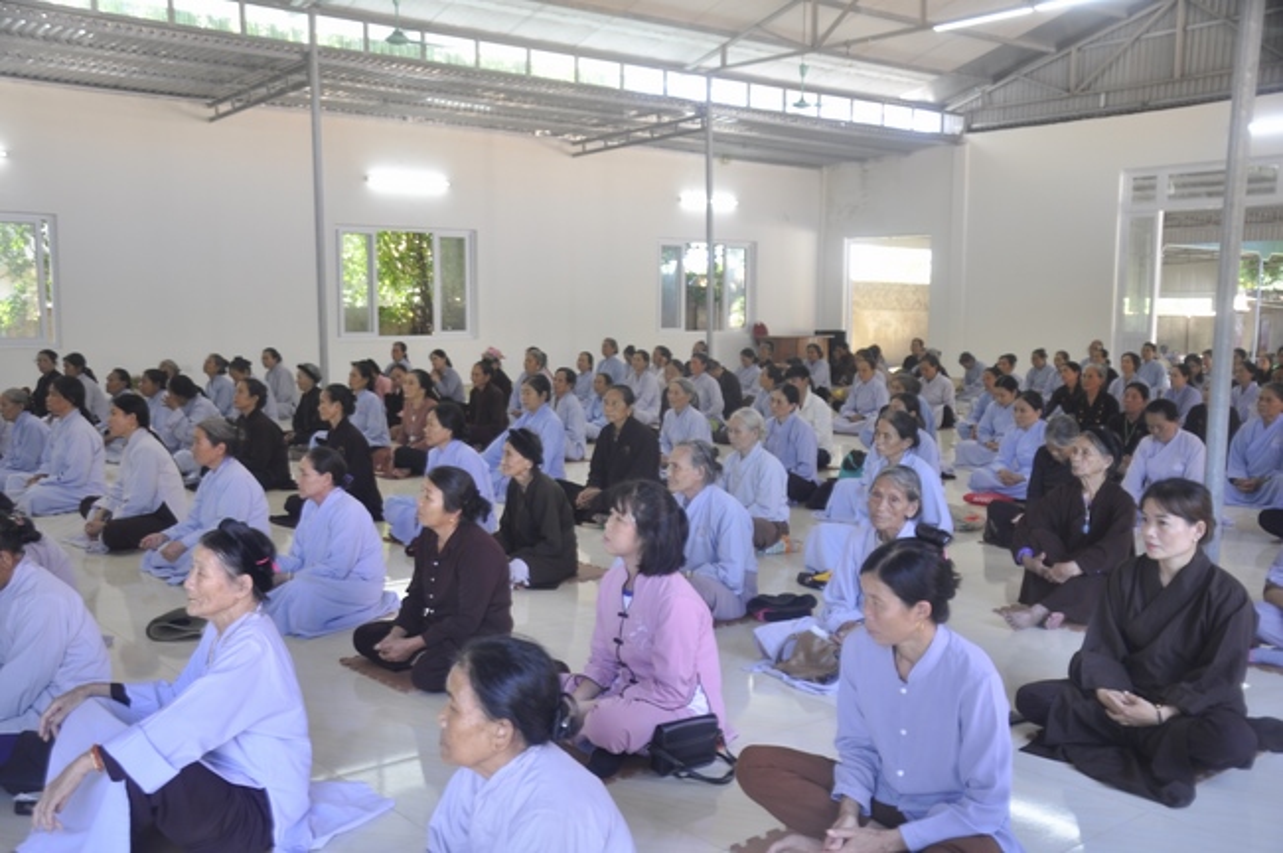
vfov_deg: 36.8
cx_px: 642
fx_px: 1282
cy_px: 426
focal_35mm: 36
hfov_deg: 53.2
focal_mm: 24
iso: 200
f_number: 3.8
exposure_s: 1/25
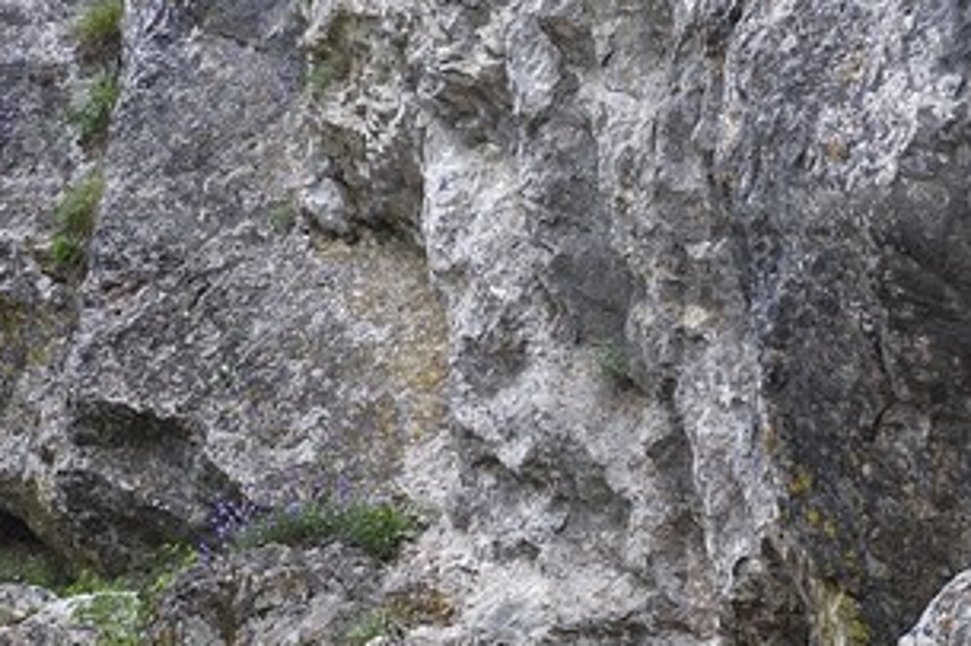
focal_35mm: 168
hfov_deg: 12.2
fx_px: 4529
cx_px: 471
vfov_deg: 8.2
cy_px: 237
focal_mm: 32
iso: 200
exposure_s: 1/80
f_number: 8
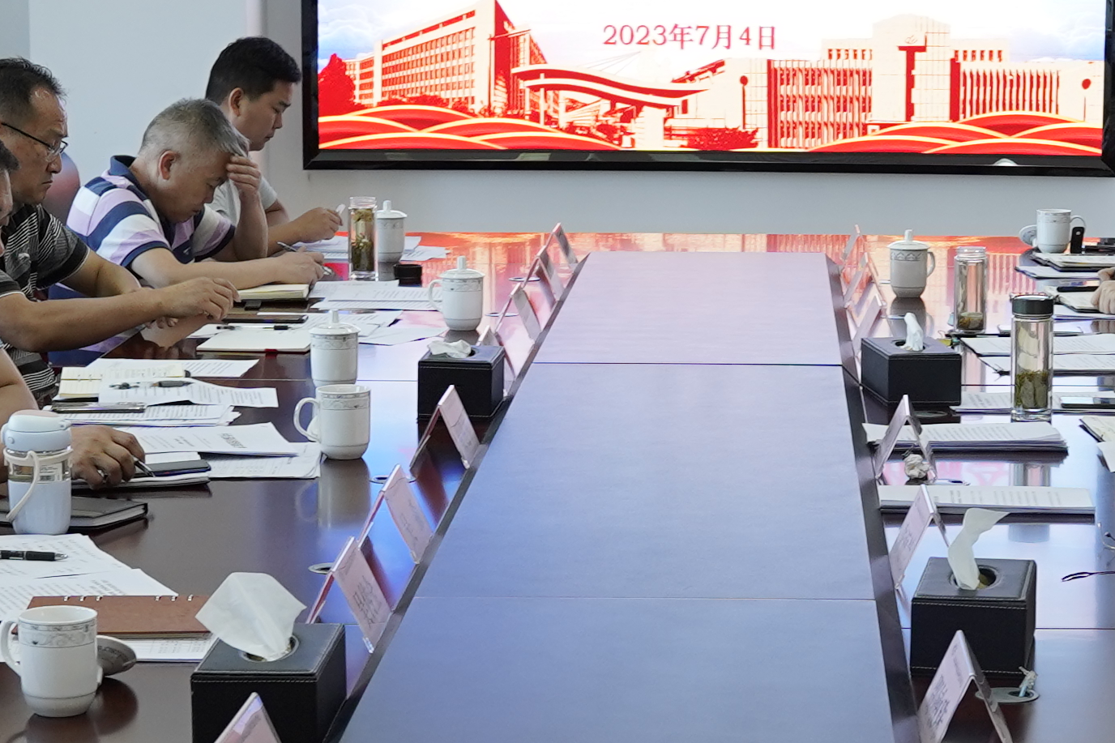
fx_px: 3190
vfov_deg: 13.2
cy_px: 630
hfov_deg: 19.7
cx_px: 823
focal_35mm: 103
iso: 400
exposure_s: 1/60
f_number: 4
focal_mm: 24
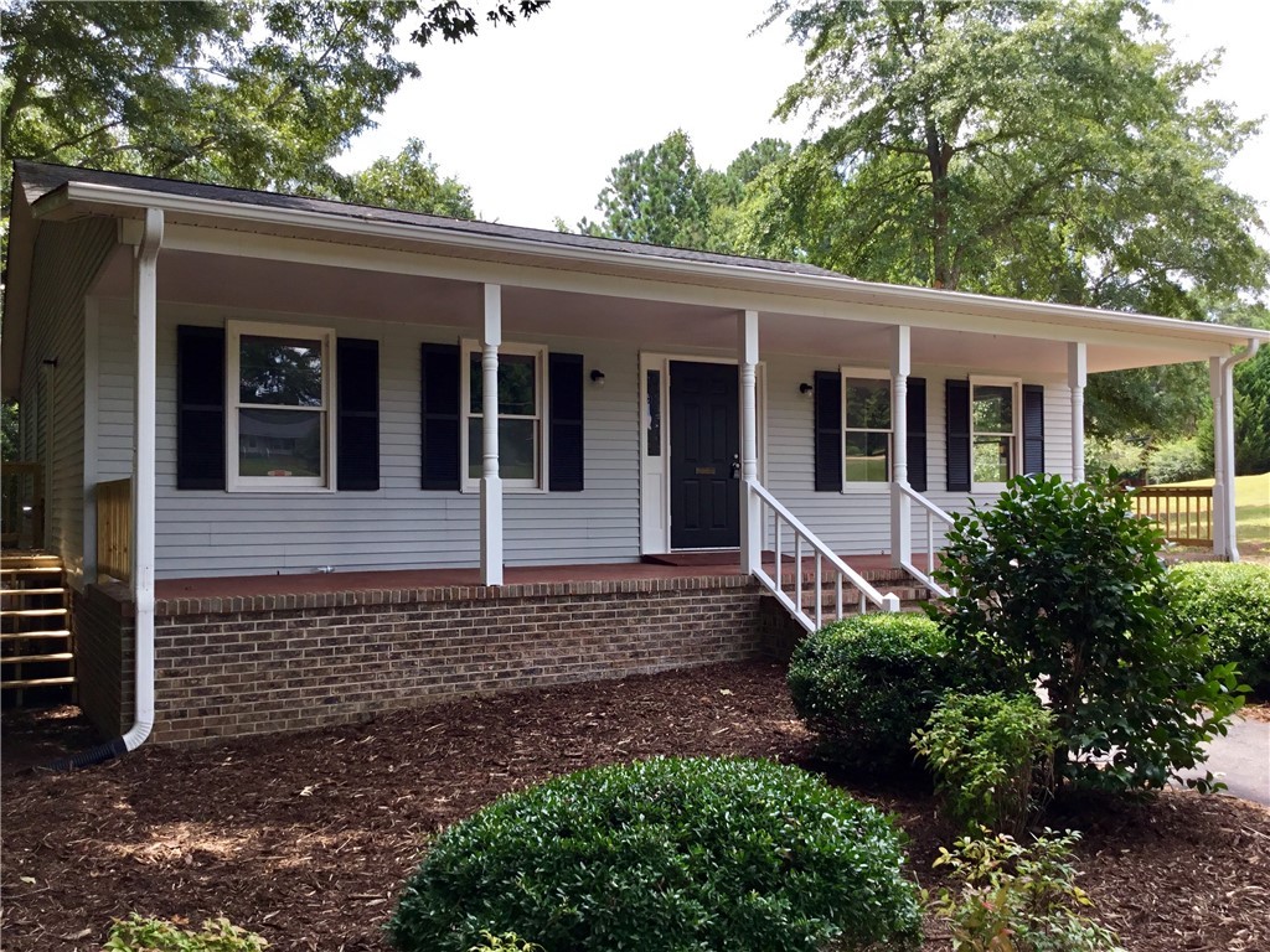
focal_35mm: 31
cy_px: 476
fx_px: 1137
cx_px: 635
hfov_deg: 58.4
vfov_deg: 45.4
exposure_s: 1/379
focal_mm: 3.3
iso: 25
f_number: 2.4
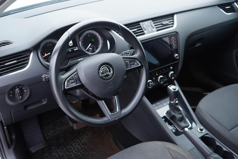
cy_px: 80
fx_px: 238
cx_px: 119
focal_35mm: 36
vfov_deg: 36.9
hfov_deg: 53.1
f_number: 2.8
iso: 320
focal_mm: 24
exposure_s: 1/40
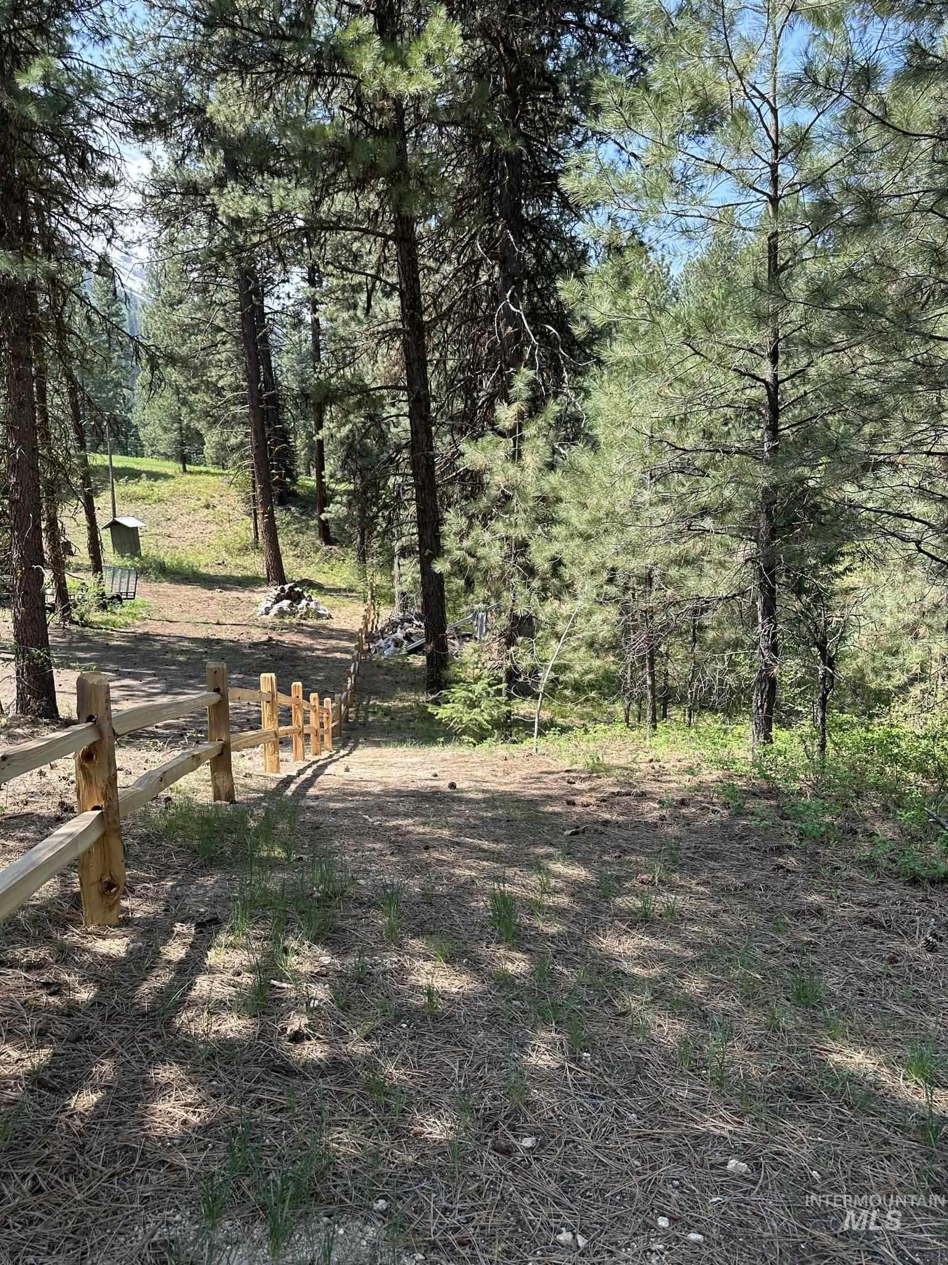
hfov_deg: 56.8
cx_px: 474
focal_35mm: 24
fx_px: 876
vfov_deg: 71.6
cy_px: 632
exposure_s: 1/872
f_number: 1.78
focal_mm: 6.86
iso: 80
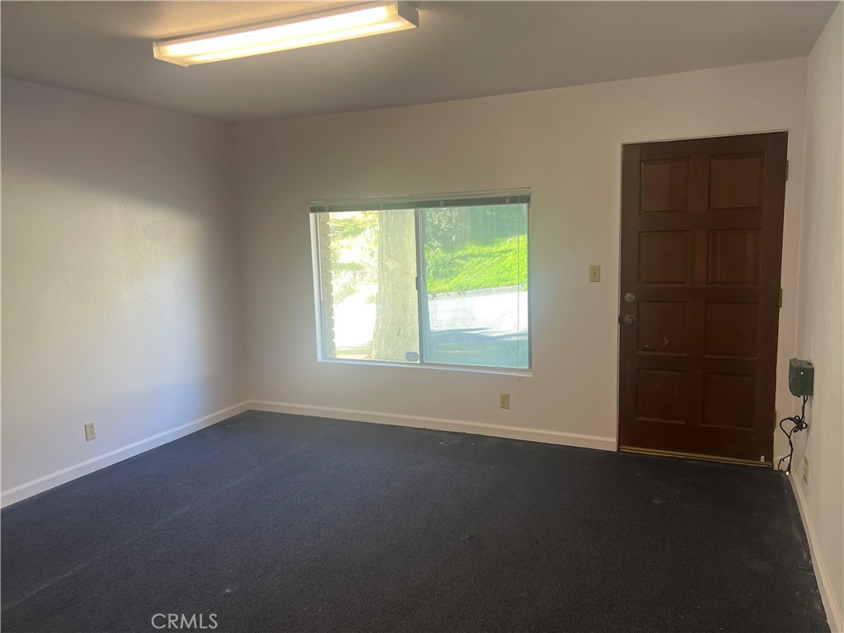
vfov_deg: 53.1
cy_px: 316
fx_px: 634
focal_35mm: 26
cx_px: 422
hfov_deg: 67.3
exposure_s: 1/90
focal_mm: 5.7
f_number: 1.5
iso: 100
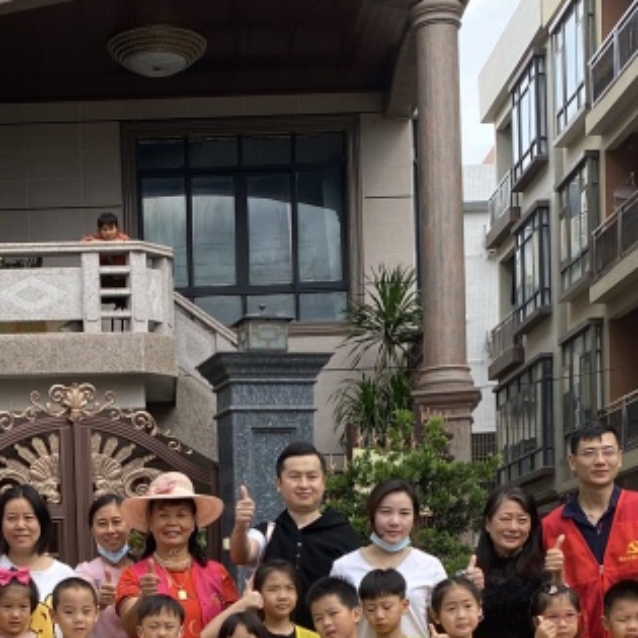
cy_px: 699
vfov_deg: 22.4
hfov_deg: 23.5
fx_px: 1522
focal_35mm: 73
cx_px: 182
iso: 32
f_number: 1.8
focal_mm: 4.25
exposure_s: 1/698
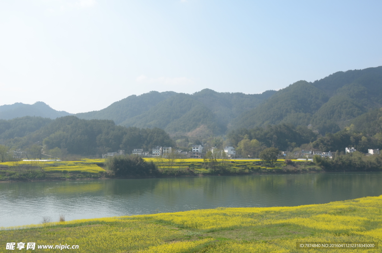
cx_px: 191
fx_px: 429
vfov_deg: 32.9
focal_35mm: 40
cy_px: 126
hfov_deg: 48.0
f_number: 9.5
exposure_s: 1/350
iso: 160
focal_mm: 27
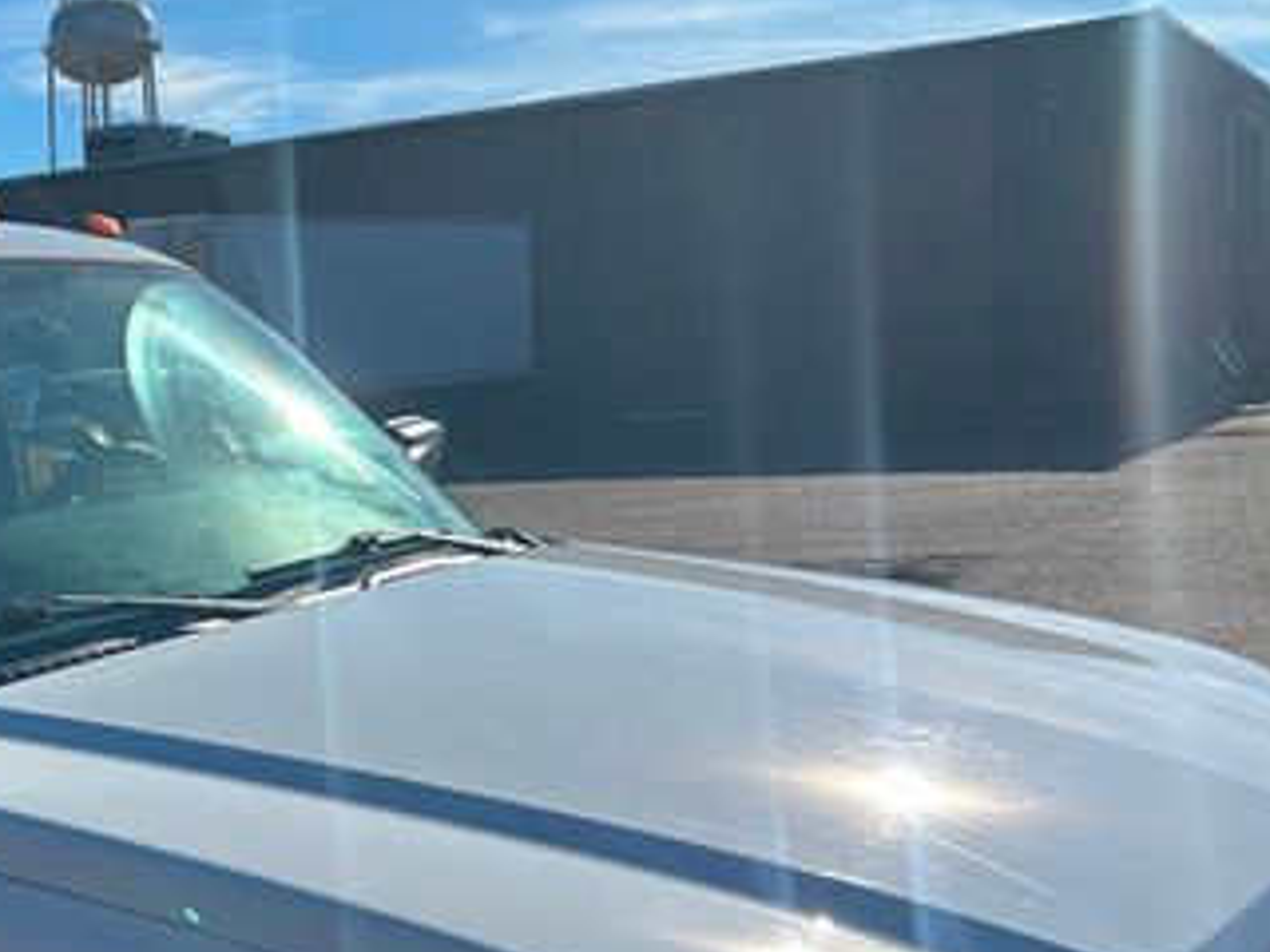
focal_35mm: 52
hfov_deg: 35.5
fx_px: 1908
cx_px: 230
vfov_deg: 27.8
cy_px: 654
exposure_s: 1/7463
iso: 50
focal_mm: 5.7
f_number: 1.5
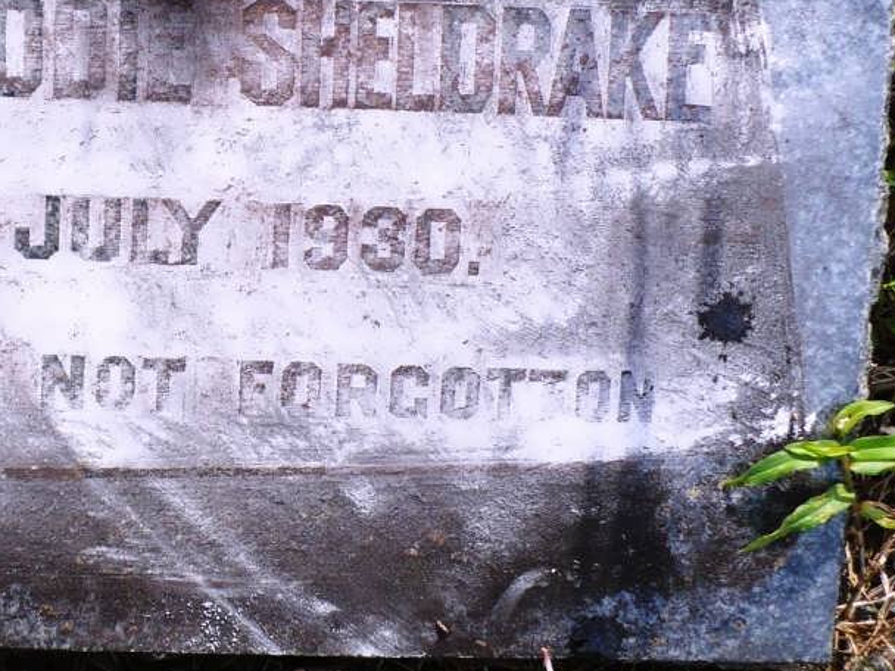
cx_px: 56
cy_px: 84
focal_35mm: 73
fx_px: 1887
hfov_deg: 25.7
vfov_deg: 19.8
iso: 100
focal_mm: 6.1
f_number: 2.8
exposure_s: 1/200
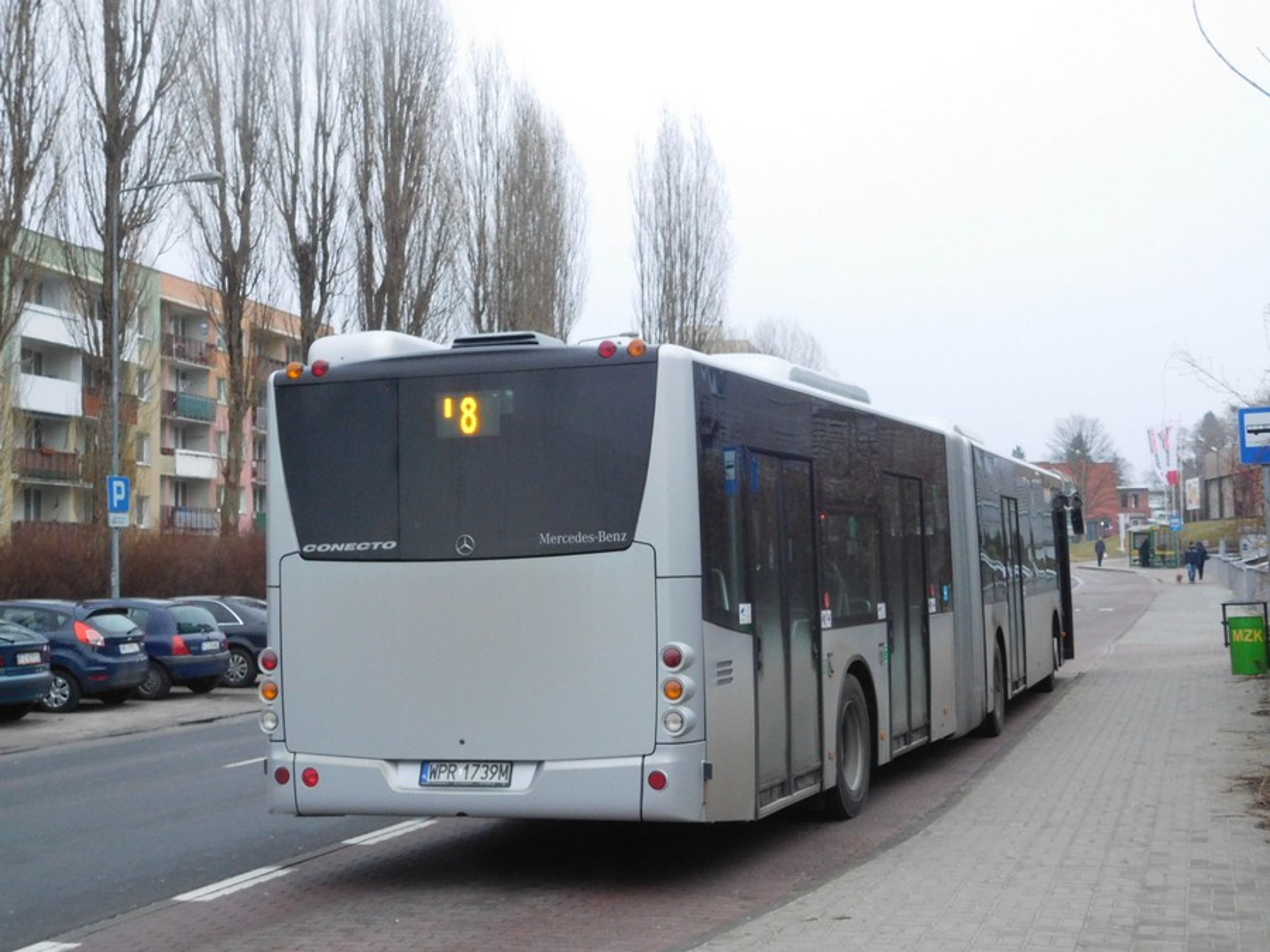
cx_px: 635
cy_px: 476
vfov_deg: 29.1
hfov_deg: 38.2
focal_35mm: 50
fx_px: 1834
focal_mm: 8.9
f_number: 4.1
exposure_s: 1/200
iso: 400
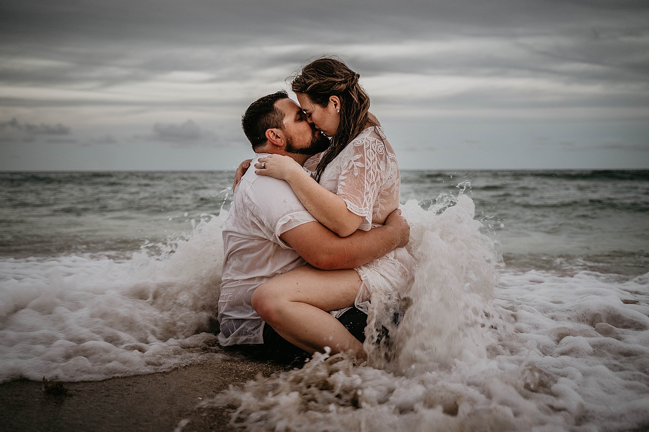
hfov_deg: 53.1
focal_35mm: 36
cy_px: 216
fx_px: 649
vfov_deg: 36.9
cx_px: 324
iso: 800
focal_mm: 36
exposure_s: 1/200
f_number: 2.8
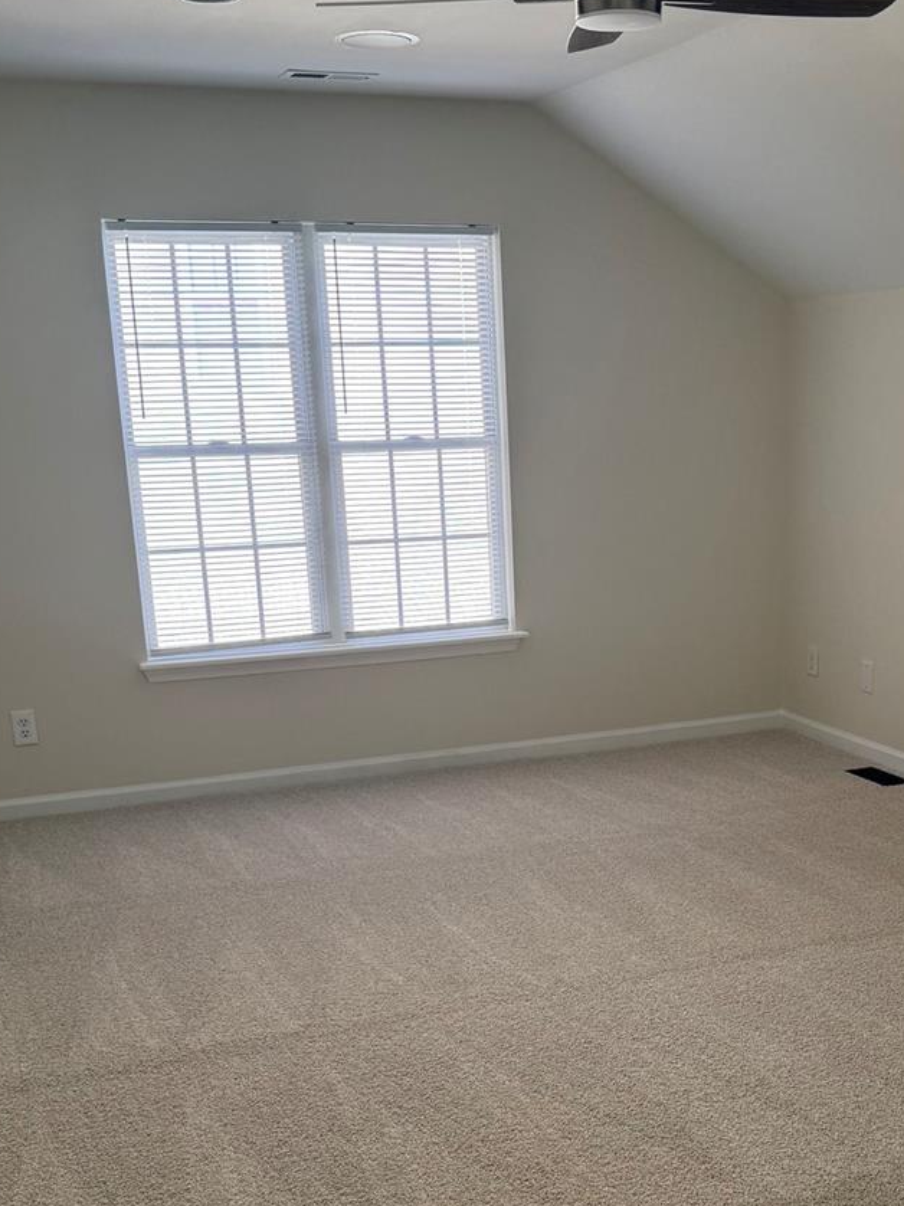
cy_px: 833
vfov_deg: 42.2
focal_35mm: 44
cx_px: 600
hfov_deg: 32.6
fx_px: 1533
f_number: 1.78
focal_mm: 6.76
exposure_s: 1/228
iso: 100
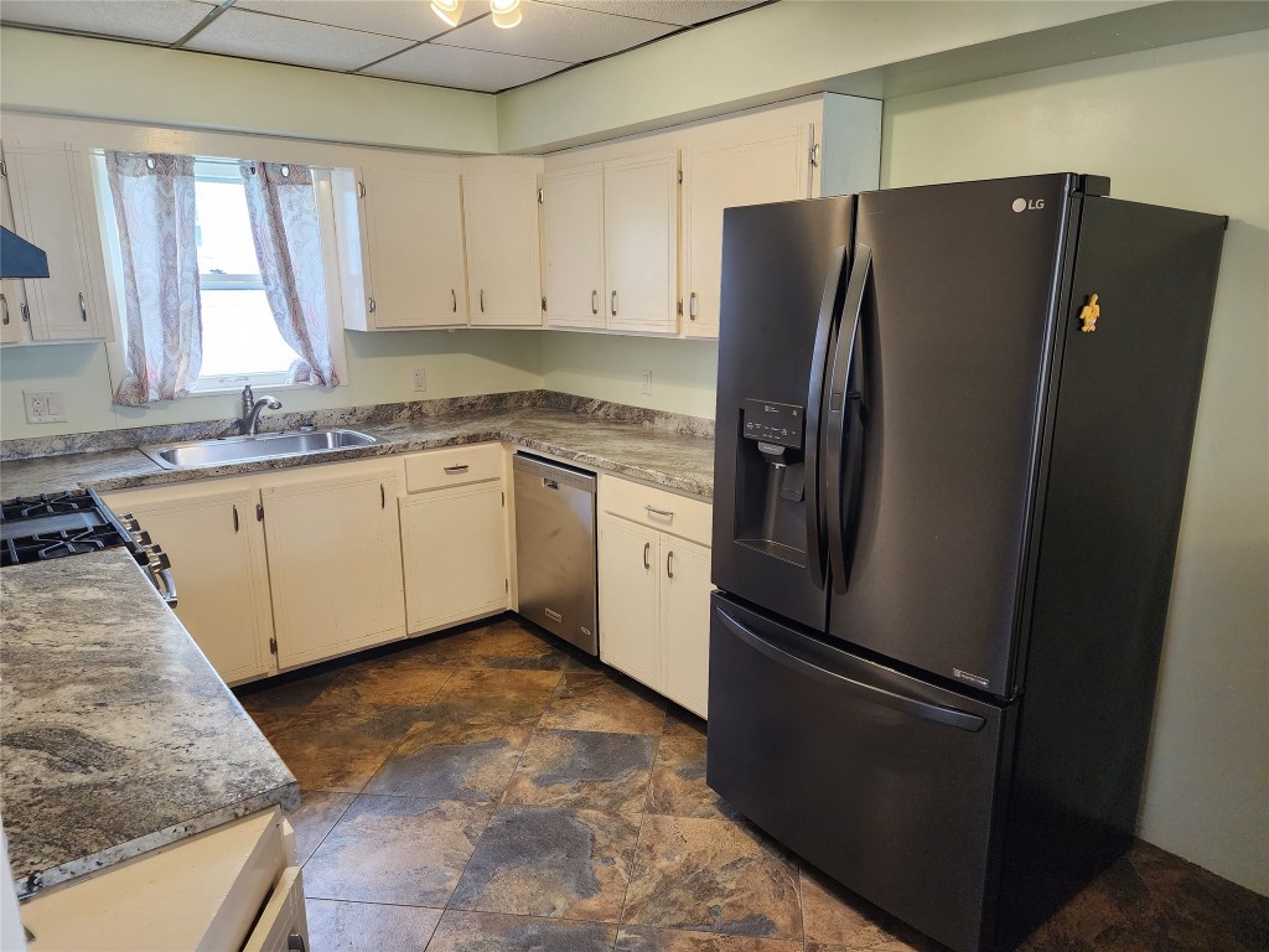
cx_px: 634
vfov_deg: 58.9
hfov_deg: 73.9
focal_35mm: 23
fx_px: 843
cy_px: 476
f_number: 1.8
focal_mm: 6.4
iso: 320
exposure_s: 1/120
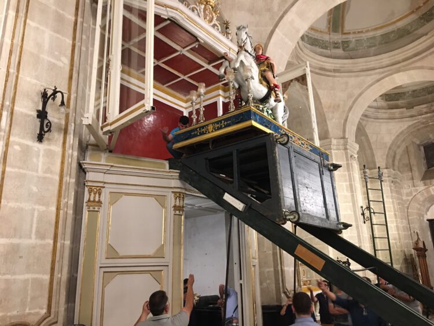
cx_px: 217
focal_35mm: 29
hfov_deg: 61.6
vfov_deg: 48.3
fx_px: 364
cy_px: 163
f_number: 2.2
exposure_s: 1/10
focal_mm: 4.15
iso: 100
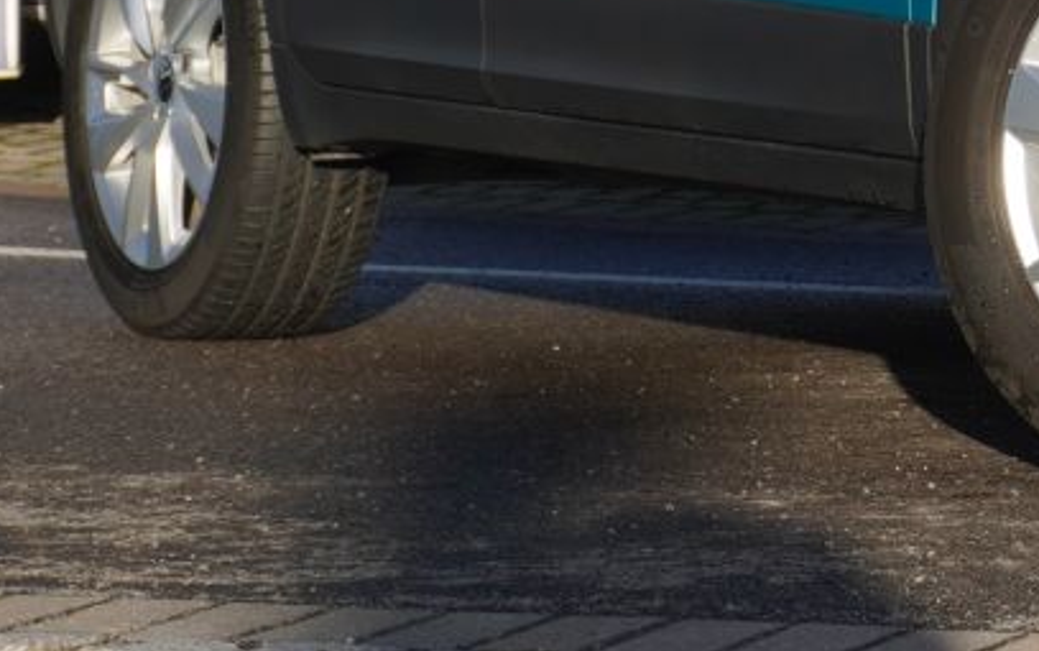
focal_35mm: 246
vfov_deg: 5.3
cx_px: 1539
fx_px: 6971
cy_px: -521
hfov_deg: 8.3
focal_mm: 41
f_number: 7.1
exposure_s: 1/125
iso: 100
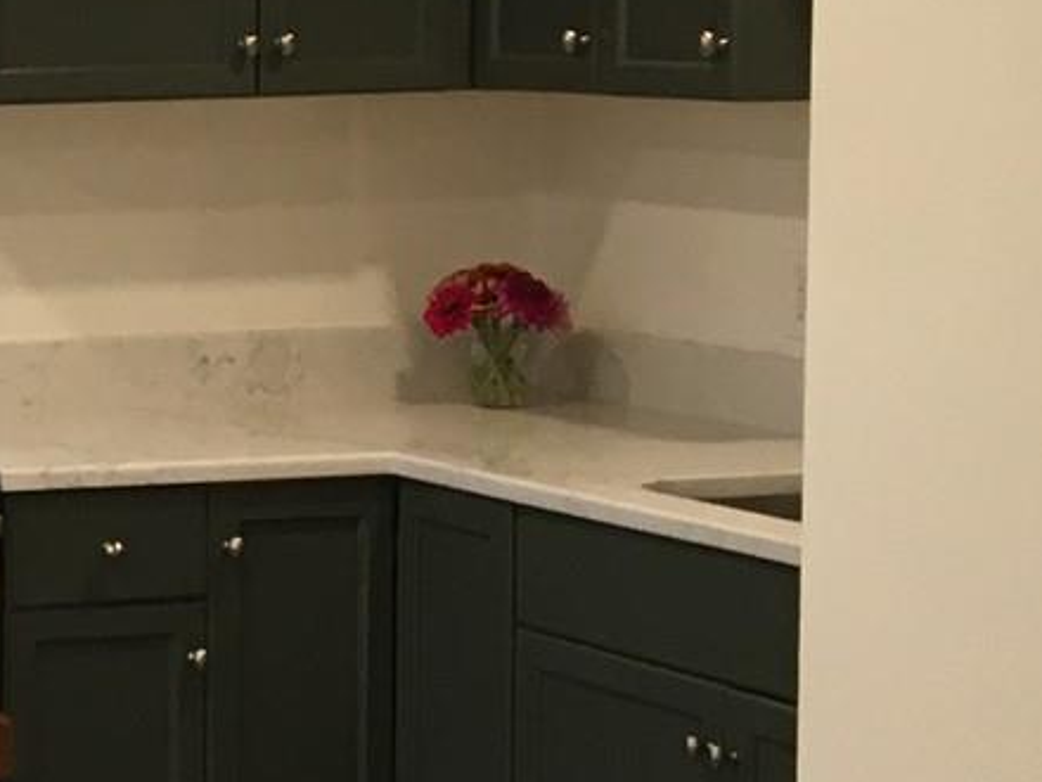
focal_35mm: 135
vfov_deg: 11.0
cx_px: -855
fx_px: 4064
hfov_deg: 13.1
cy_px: 310
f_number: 2.2
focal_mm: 4.15
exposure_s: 1/30
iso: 50
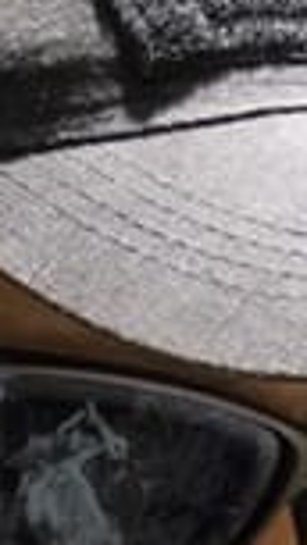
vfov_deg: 3.1
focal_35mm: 697
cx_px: -105
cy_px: 801
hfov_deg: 1.7
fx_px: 10092
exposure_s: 1/800
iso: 500
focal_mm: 72
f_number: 4.5
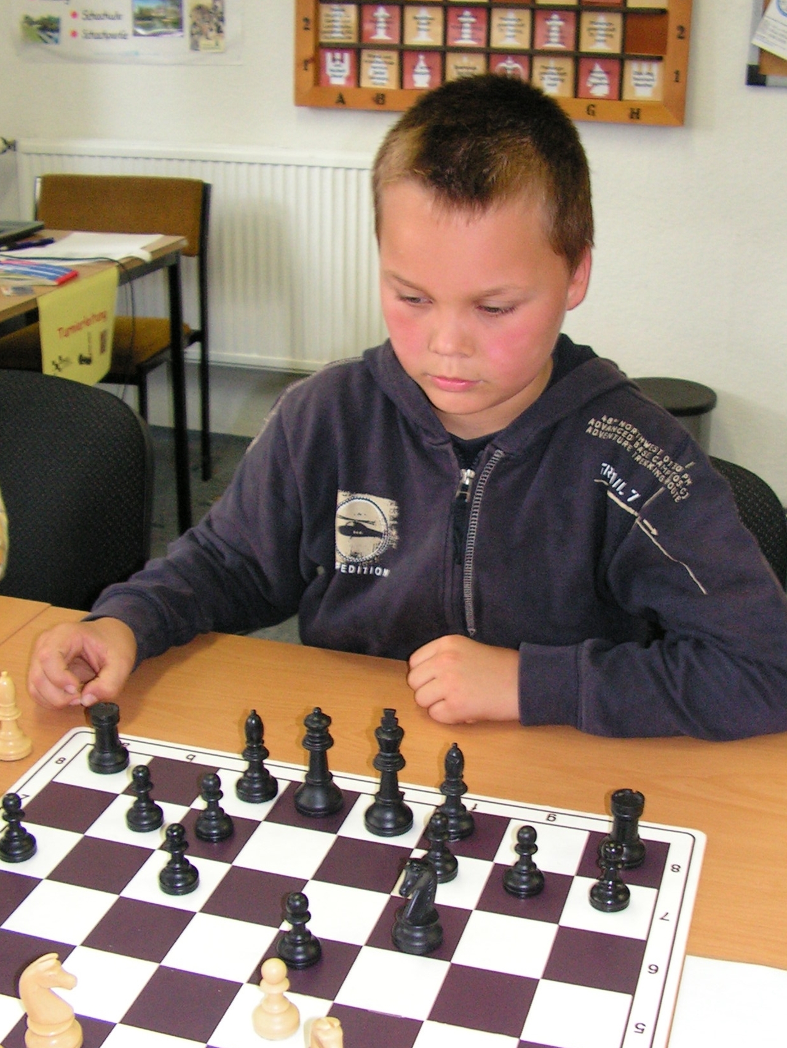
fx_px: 1364
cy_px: 559
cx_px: 449
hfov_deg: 32.1
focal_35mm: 45
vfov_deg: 42.0
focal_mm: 6
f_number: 3.2
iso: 200
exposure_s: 1/40
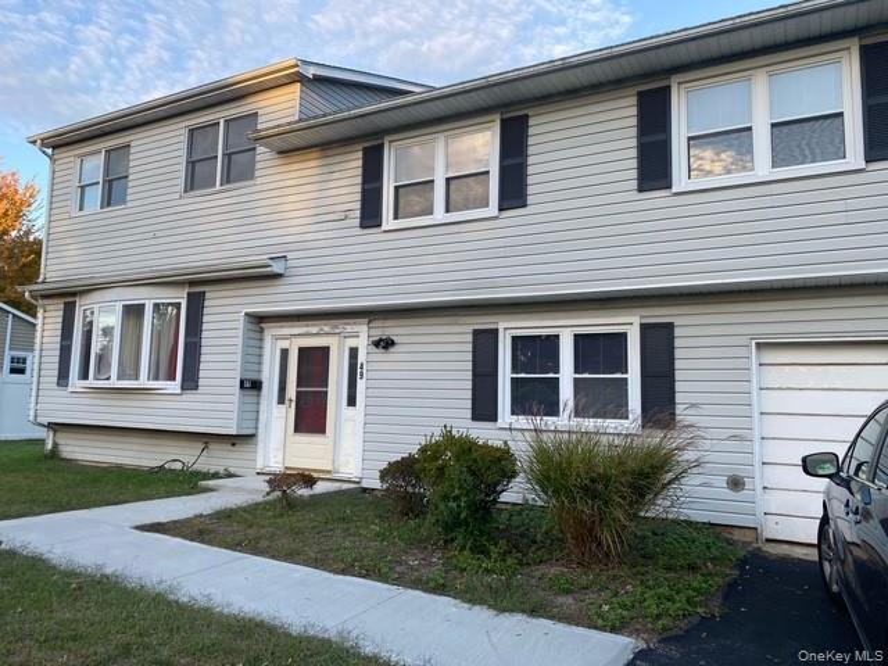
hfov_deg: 67.3
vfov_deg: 53.1
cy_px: 333
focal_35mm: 26
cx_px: 444
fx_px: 667
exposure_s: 1/187
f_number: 1.8
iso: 32
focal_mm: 4.25
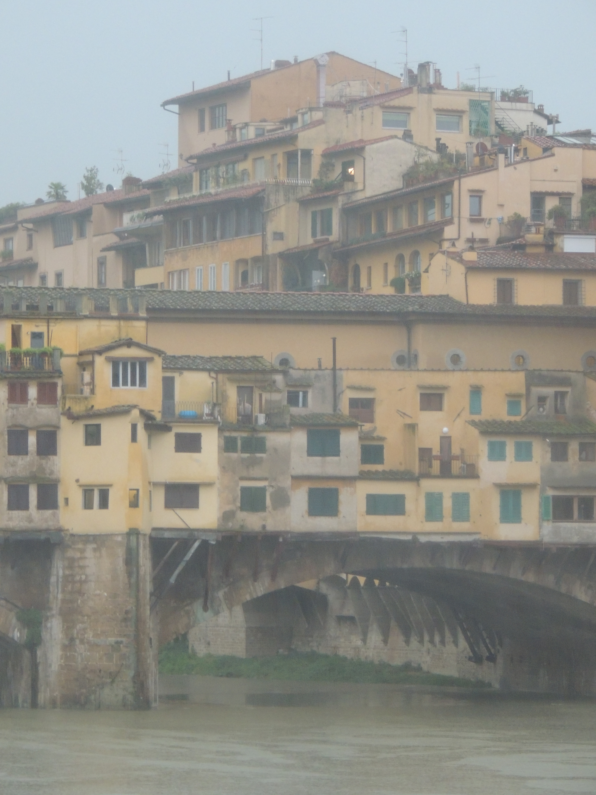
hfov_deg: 8.0
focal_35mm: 185
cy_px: 398
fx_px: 4247
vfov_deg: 10.7
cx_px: 298
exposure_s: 1/25
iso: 800
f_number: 4.6
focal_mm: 33
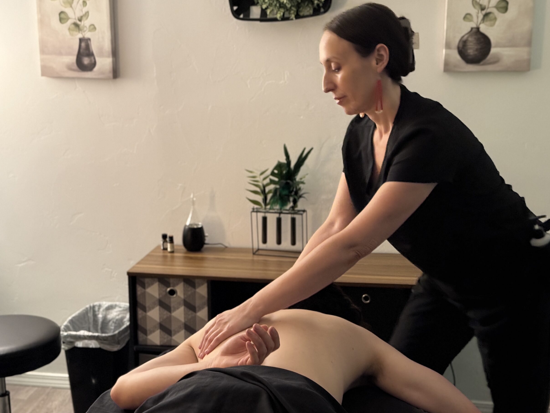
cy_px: 209
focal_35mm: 51
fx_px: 810
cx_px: 277
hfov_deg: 37.5
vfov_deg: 28.6
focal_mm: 6.76
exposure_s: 1/30
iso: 640
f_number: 1.78
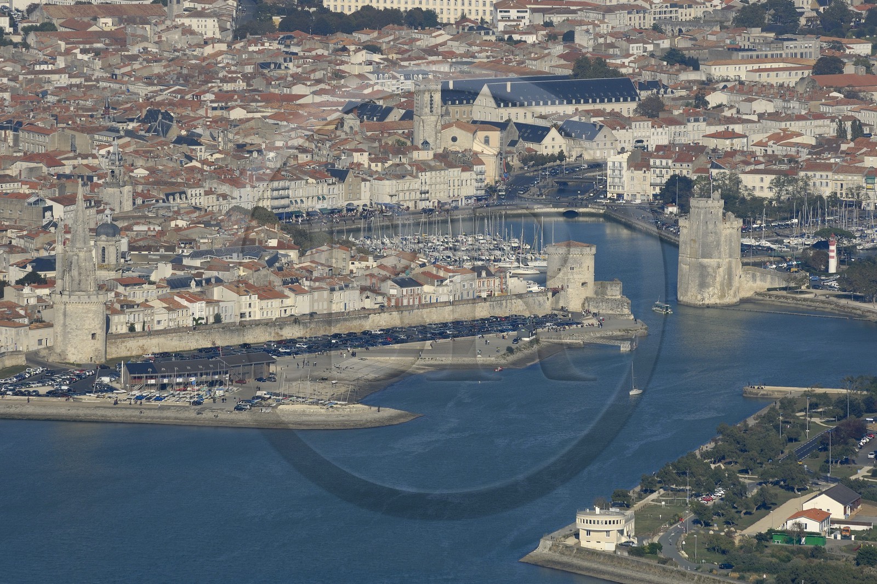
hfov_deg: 7.6
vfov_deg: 5.1
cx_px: 438
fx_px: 6576
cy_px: 292
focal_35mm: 270
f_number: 5
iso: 100
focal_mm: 180
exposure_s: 1/1000
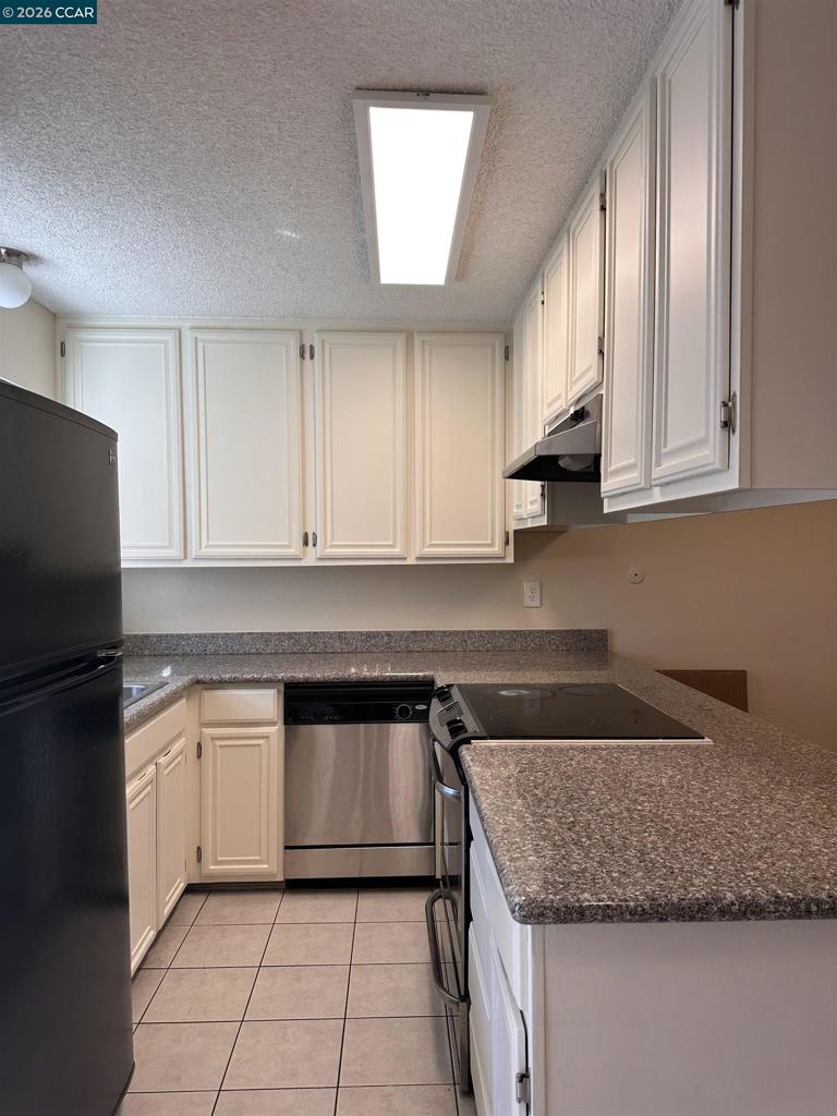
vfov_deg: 71.6
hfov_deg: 56.8
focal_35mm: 24
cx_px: 418
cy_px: 558
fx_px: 774
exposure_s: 1/120
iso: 80
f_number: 1.78
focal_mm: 6.86
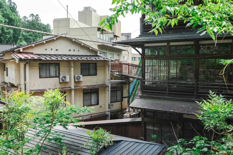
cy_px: 78
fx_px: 201
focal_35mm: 31
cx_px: 116
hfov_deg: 60.3
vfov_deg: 42.3
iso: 320
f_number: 9
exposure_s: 1/125
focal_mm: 31
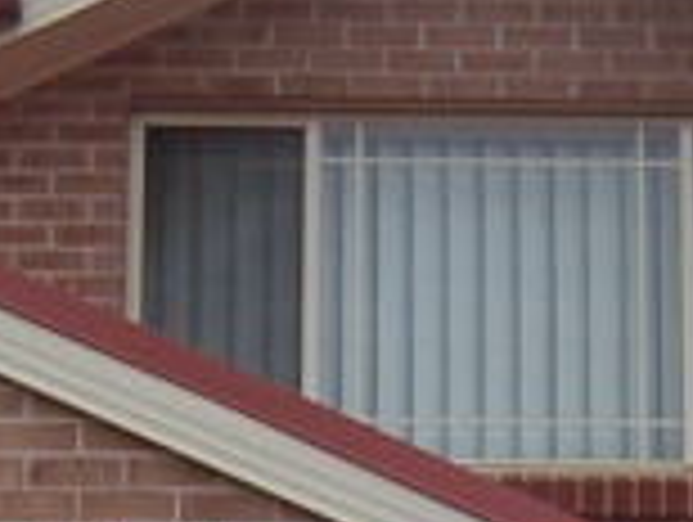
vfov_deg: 7.8
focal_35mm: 187
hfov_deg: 10.6
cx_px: 418
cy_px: 788
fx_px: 3750
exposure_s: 1/640
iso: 80
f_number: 4.5
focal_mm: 6.2
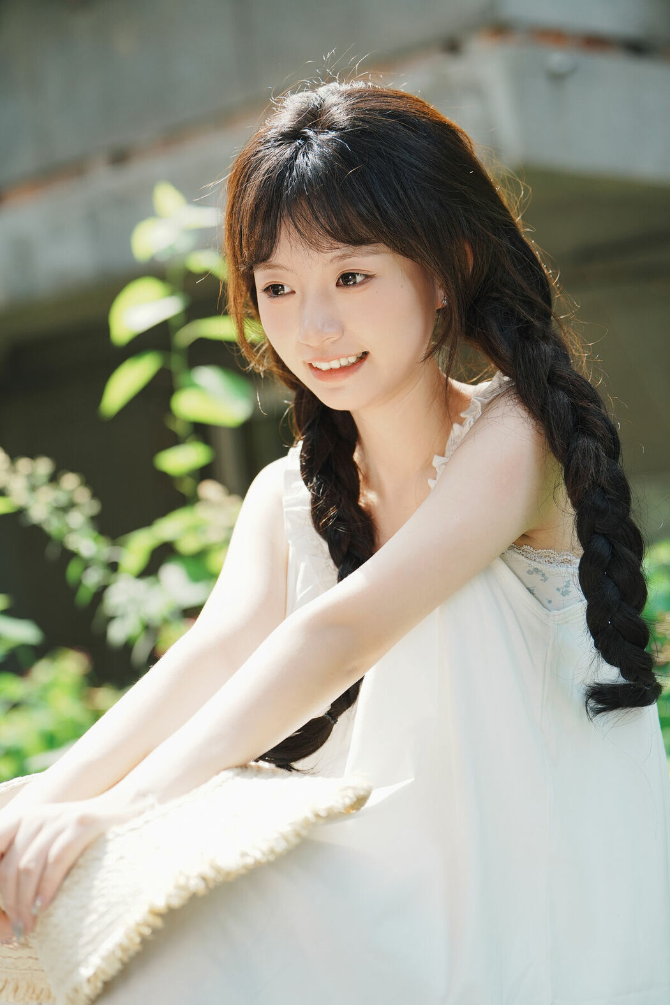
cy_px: 502
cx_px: 335
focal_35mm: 79
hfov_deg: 17.3
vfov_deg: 25.7
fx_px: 2205
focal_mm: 79
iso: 200
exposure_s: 1/500
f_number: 3.5
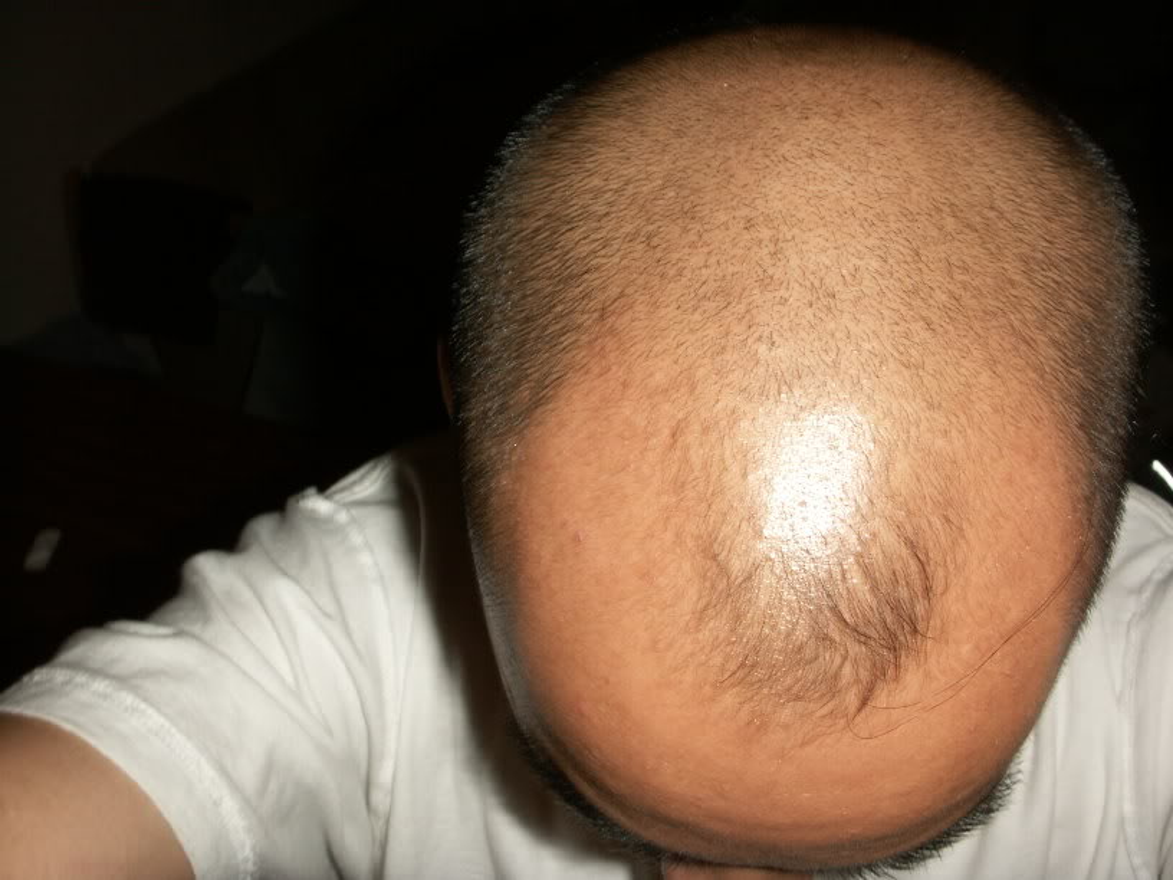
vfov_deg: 38.7
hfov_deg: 50.1
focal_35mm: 37
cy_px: 440
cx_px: 586
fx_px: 1254
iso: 50
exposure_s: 1/40
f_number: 7.1
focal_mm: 7.7
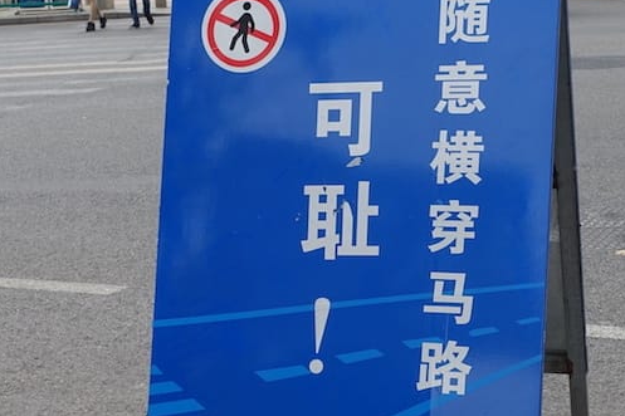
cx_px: 338
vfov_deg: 23.3
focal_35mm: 58
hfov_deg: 34.5
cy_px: 263
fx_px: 1007
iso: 125
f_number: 5.6
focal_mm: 13.34
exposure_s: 1/250
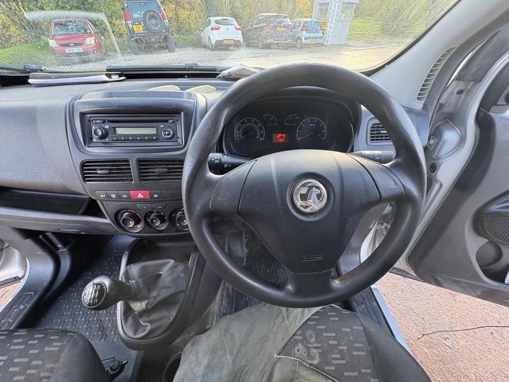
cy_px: 191
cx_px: 254
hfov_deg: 102.1
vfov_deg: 85.7
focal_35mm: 14
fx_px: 206
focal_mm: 2.22
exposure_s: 1/63
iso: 200
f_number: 2.2
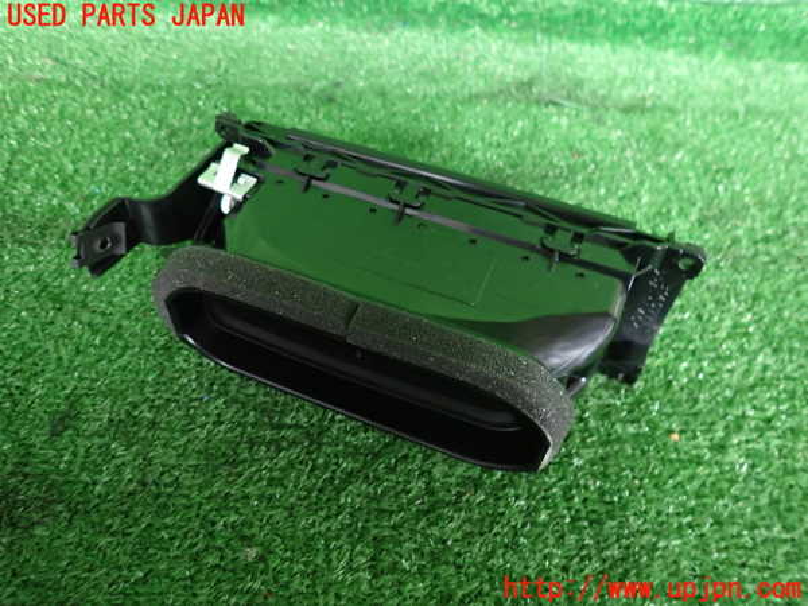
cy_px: 303
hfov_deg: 69.4
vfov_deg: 54.9
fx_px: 584
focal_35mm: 25
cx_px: 404
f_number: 2
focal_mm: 4.5
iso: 500
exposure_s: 1/30
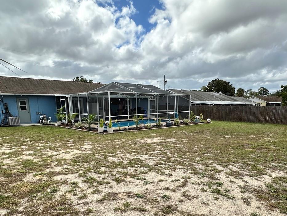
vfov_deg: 55.4
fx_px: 199
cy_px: 148
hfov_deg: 71.6
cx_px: 148
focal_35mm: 24
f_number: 2.2
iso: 40
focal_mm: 2.22
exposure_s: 1/988
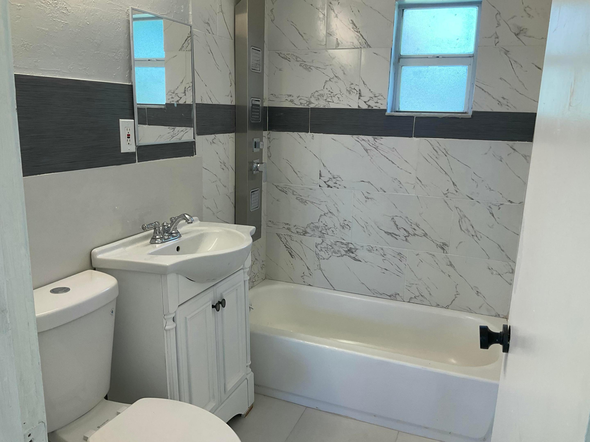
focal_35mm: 29
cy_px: 221
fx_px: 494
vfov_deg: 48.2
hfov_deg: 61.7
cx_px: 295
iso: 32
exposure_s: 1/120
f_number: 1.8
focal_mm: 3
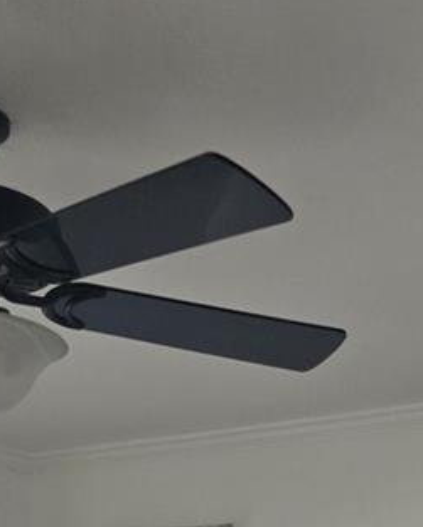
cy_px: 946
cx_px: 226
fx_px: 1344
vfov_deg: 17.8
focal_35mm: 86
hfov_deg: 17.9
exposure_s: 1/120
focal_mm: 6.3
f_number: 1.7
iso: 250
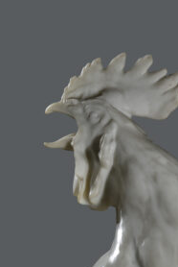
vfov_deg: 9.6
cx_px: 264
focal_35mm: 210
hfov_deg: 6.5
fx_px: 1554
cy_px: 379
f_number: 22
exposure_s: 1/1.3
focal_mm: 60
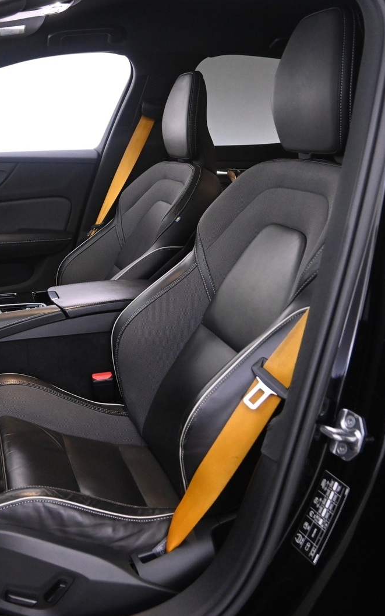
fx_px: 668
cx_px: 92
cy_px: 305
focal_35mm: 40
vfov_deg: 49.5
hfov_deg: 31.5
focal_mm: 17
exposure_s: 1/25
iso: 2500
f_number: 3.5
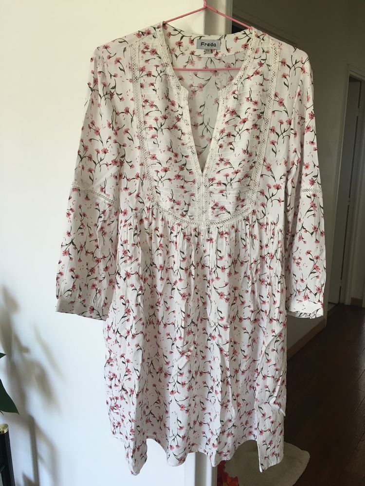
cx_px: 182
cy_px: 243
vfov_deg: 61.7
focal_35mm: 29
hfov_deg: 48.2
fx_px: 408
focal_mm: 4.15
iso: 50
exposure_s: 1/33
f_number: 2.2
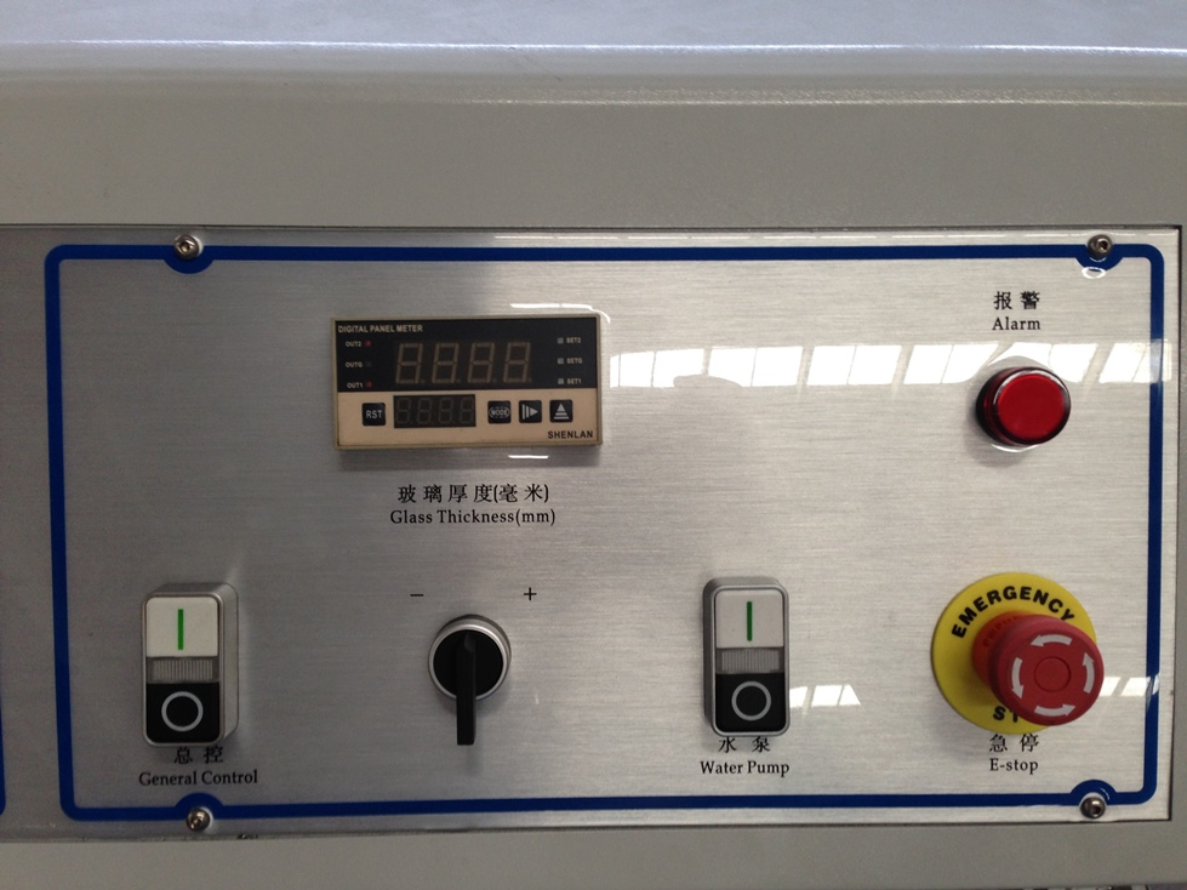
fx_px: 1131
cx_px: 594
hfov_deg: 55.4
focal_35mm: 33
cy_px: 445
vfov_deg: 42.9
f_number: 2.4
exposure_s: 1/20
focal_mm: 4.12
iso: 64
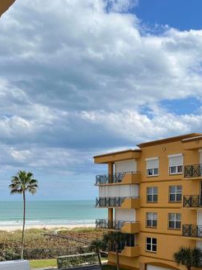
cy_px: 260
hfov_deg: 27.5
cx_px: 83
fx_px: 413
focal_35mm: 53
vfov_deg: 33.6
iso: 50
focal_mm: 5.7
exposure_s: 1/5319
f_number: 1.5
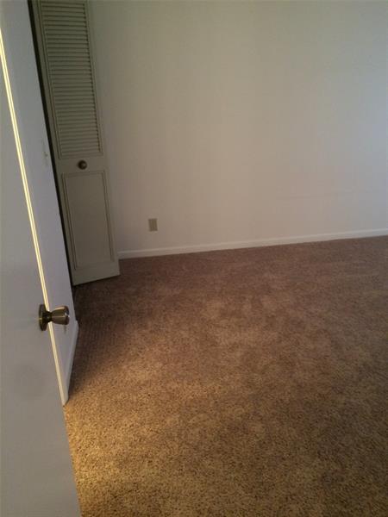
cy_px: 258
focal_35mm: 29
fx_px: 433
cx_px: 194
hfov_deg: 48.2
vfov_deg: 61.7
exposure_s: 1/17
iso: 320
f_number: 2.2
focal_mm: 4.15
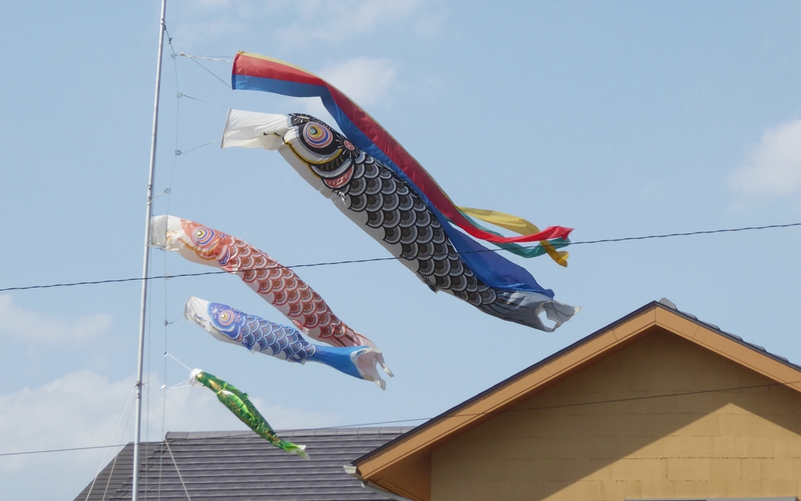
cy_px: 228
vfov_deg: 8.1
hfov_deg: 13.0
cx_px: 400
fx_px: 3514
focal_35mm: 161
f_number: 6.3
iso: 200
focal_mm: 27.1
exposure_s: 1/1000
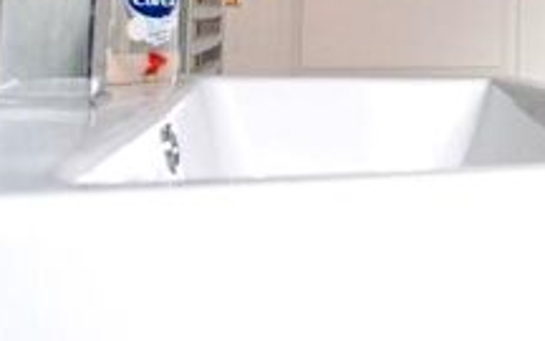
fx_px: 787
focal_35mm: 53
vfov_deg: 23.3
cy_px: -10
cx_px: 790
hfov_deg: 27.8
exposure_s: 1/80
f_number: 6.3
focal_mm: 16
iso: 4000
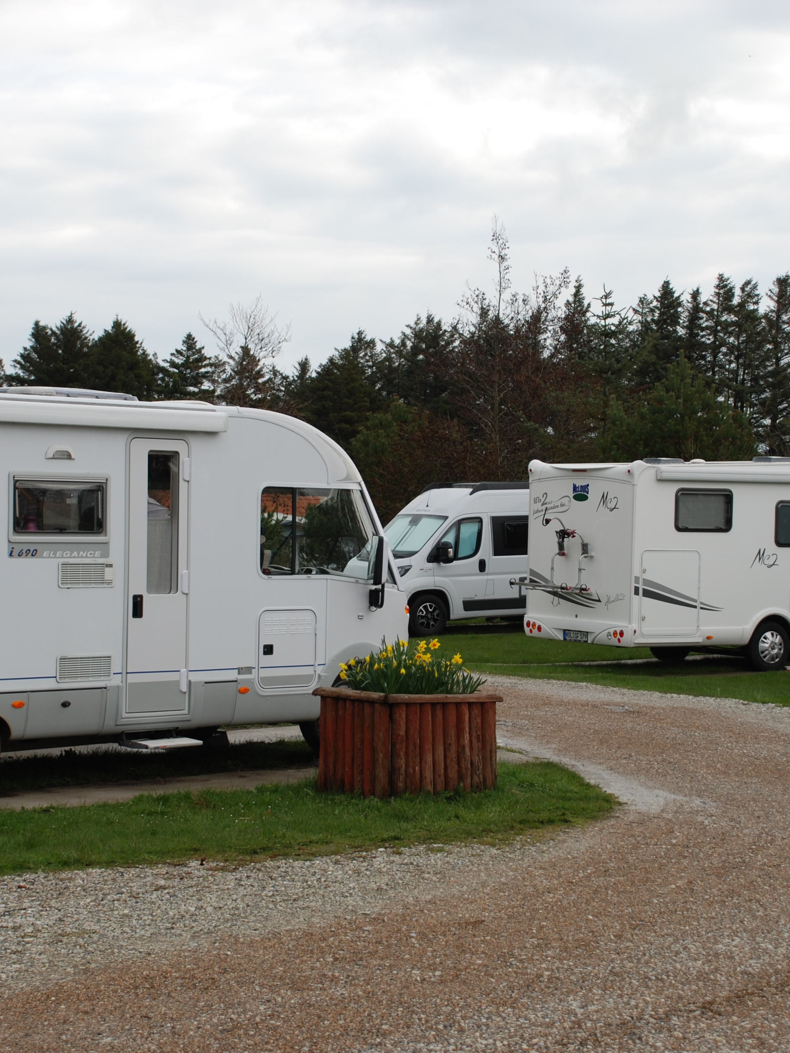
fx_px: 2526
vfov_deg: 23.6
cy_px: 528
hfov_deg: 17.8
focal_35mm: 83
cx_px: 445
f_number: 6.3
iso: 100
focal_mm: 38
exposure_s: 1/160
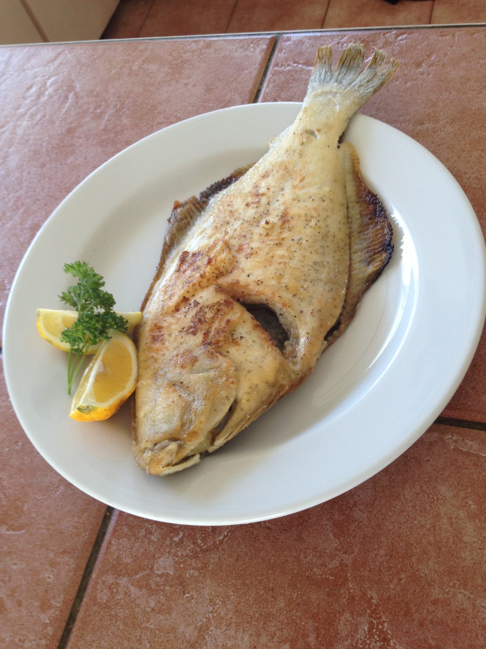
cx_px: 243
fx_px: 655
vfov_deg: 52.6
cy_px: 324
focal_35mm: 35
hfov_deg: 40.7
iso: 50
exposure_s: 1/30
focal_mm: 4.28
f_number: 2.4
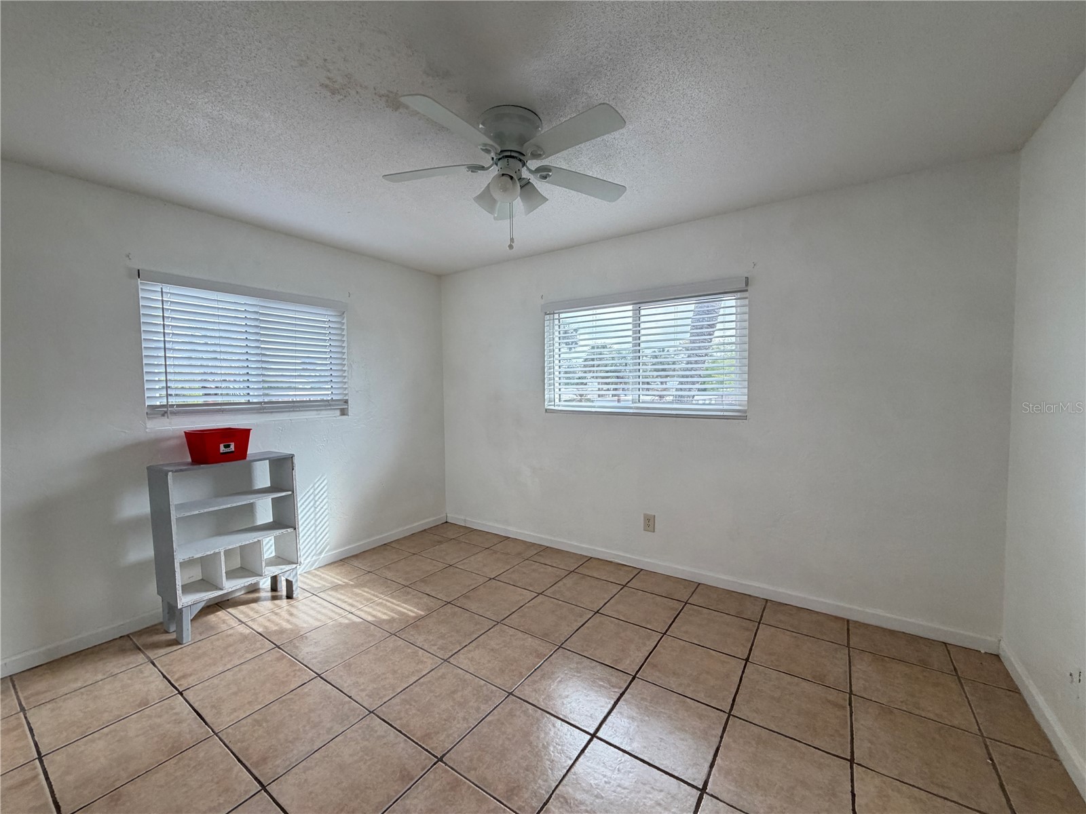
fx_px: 439
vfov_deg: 85.7
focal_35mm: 14
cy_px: 407
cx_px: 543
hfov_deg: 102.1
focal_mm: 2.22
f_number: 2.2
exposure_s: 1/121
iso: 200
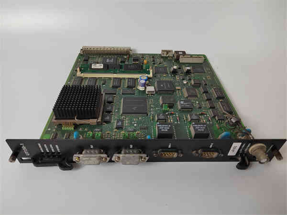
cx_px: 144
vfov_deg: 58.9
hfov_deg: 73.9
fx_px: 191
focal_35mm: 23
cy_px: 108
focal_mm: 5.52
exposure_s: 1/100
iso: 550
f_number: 1.9
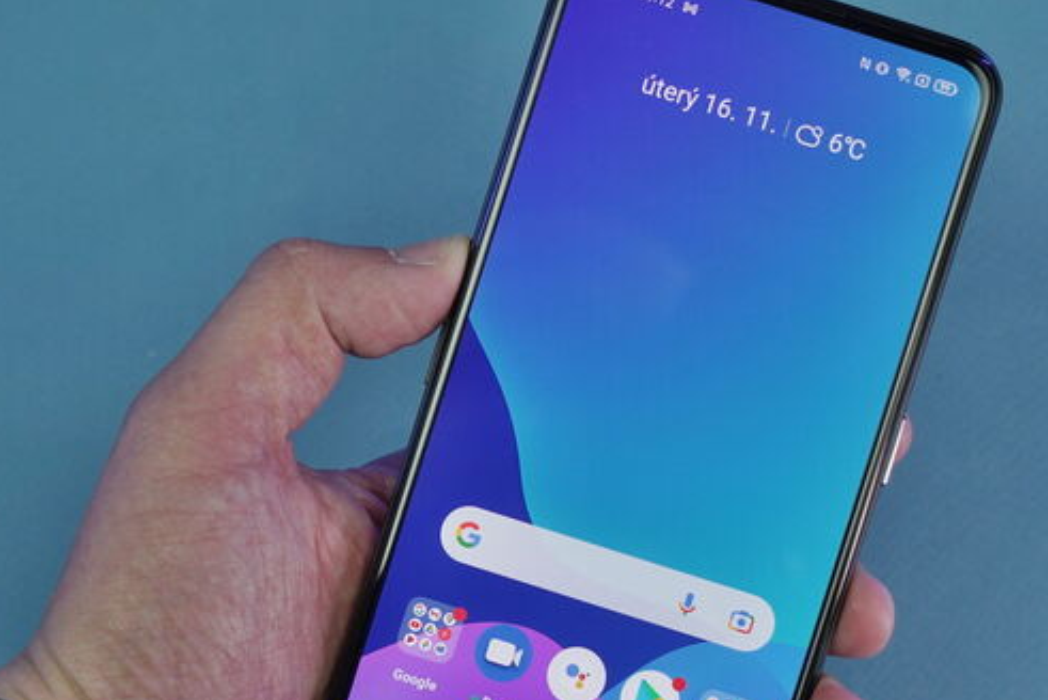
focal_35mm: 86
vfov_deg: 15.9
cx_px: 618
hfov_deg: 23.6
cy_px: 467
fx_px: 2505
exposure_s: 1/160
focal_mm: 51
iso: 500
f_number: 7.1
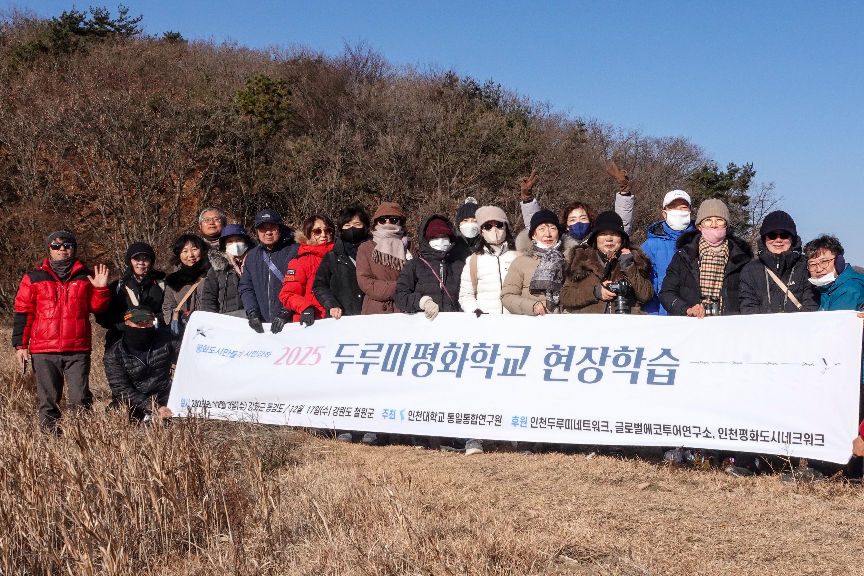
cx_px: 512
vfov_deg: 36.8
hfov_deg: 52.8
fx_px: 864
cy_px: 249
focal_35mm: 36
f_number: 11
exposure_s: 1/800
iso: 800
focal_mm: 10.8
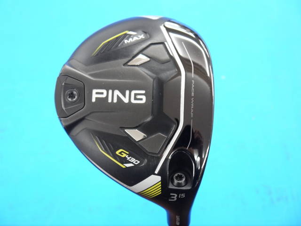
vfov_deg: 22.3
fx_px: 574
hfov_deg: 29.4
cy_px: 113
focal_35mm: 66
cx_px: 150
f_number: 5.2
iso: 800
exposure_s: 1/50
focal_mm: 33
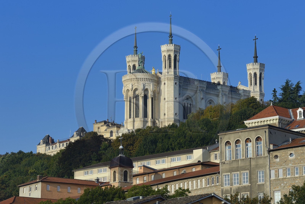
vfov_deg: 10.5
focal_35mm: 130
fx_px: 1101
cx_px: 152
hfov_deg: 15.8
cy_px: 102
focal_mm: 130
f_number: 10
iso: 100
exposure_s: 1/200
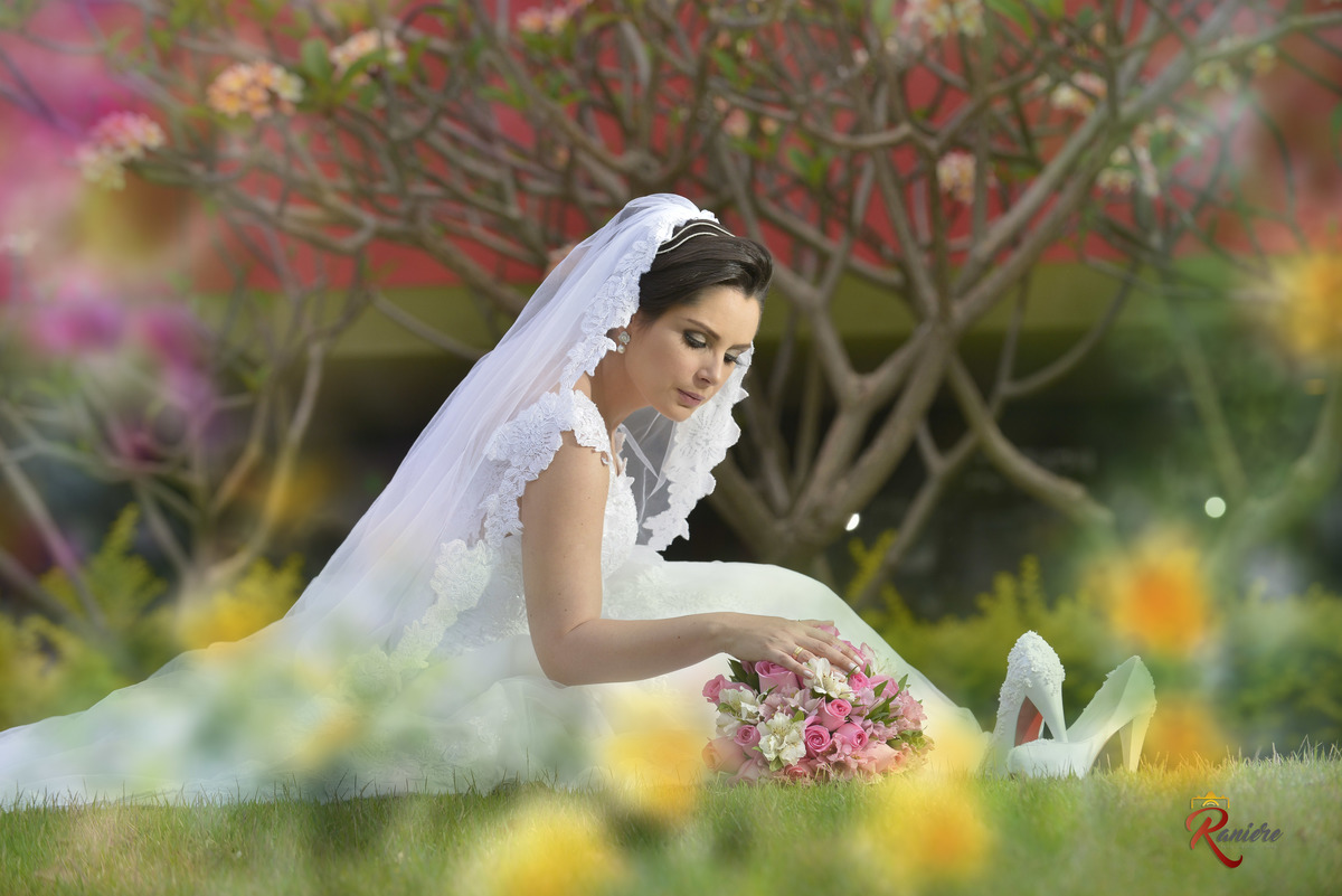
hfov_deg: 15.2
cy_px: 448
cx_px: 671
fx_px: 5034
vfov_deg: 10.2
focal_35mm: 135
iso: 640
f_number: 5.6
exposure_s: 1/250
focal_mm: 135
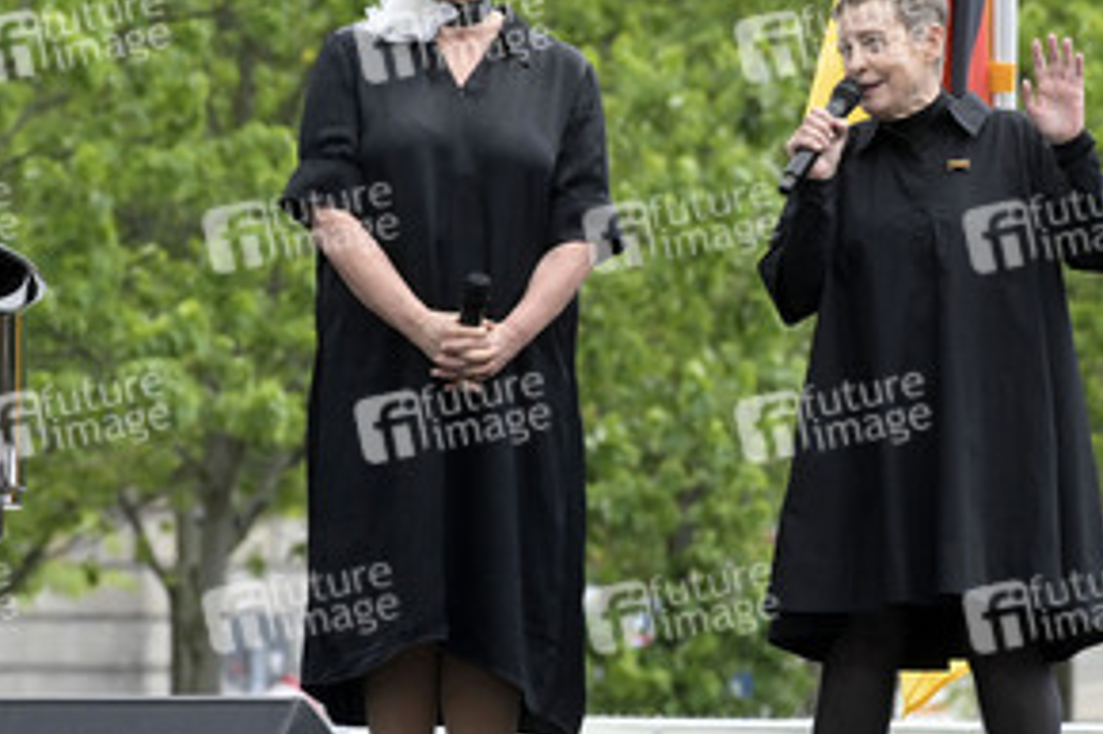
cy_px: 323
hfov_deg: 2.7
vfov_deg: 1.8
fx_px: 23823
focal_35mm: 778
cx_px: 732
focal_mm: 500
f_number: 16
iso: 4000
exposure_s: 1/500
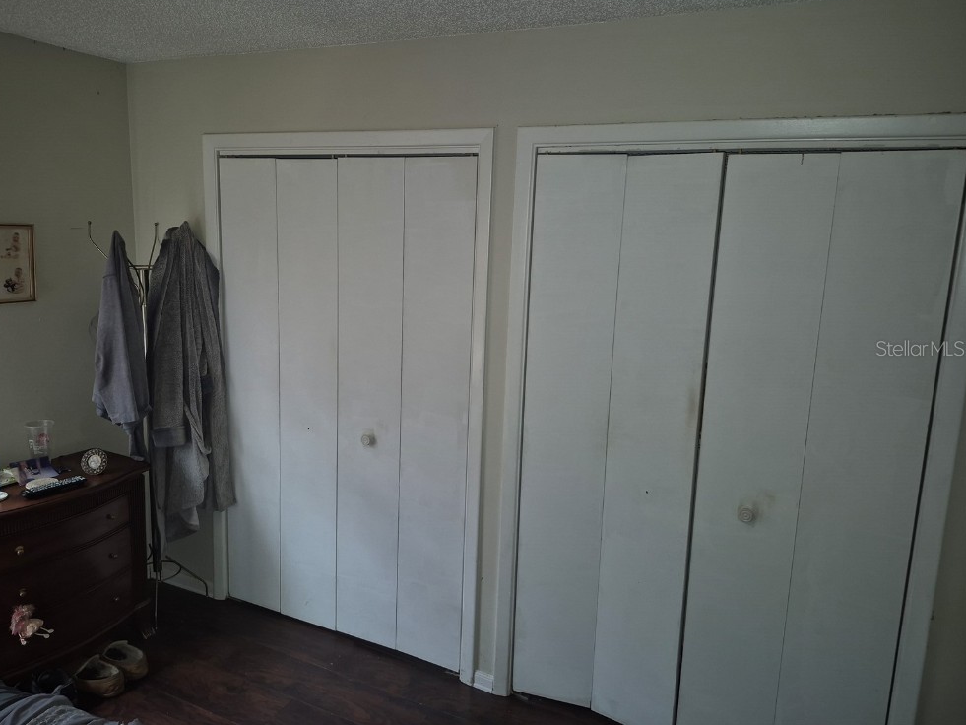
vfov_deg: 56.8
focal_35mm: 24
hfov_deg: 71.6
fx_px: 670
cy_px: 348
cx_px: 465
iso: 125
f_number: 1.8
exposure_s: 1/24
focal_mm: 5.4
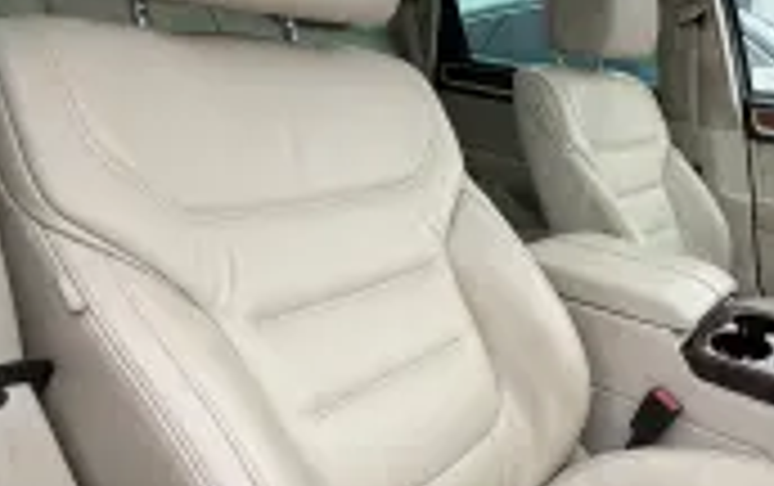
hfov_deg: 52.0
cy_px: 279
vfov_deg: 40.6
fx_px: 655
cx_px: 729
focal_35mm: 31
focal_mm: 2.22
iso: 40
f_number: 2.2
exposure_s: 1/236
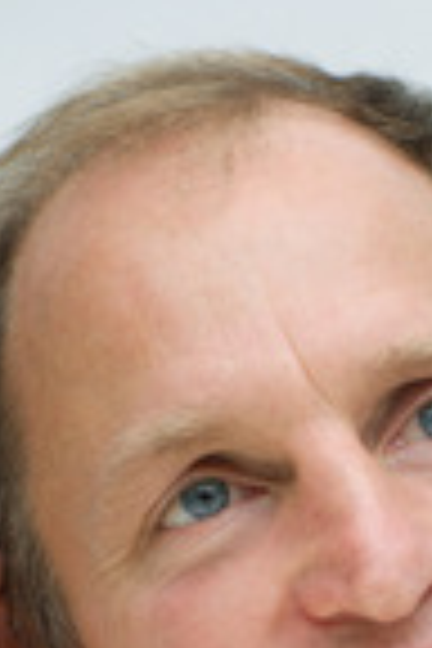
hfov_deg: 4.1
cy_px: 693
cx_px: 398
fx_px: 6084
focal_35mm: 338
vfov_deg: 6.1
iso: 400
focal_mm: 122
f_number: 7.1
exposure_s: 1/100
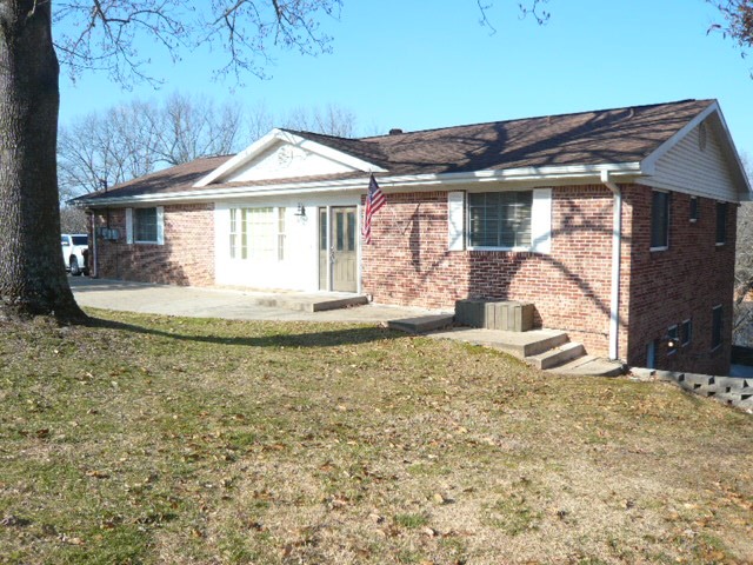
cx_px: 376
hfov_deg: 63.4
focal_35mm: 28
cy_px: 282
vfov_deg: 49.7
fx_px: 609
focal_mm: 4.6
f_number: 2.8
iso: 100
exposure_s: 1/640
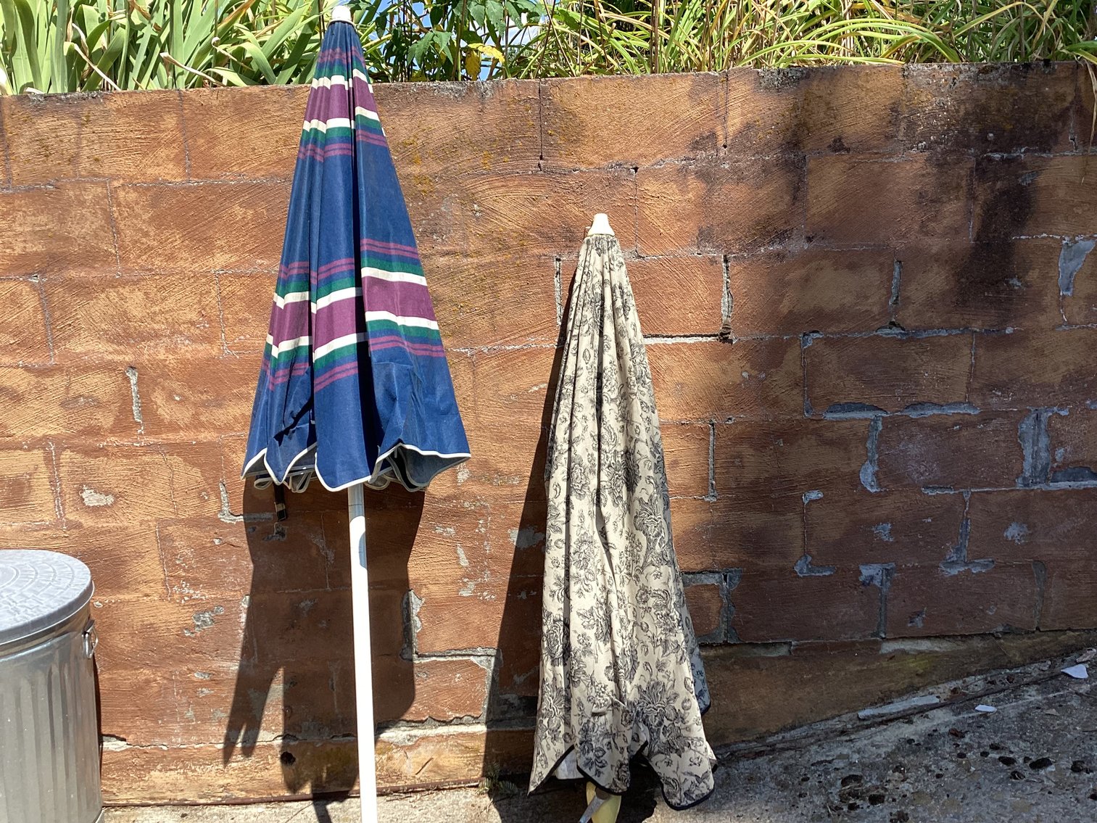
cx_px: 548
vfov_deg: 45.4
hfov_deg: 58.3
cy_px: 412
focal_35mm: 31
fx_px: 982
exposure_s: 1/631
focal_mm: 3.3
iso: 25
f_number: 2.4
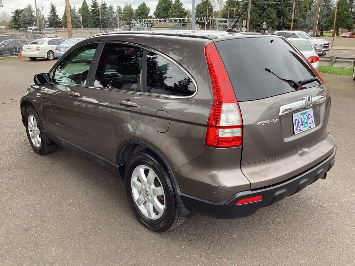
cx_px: 178
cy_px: 133
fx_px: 318
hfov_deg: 58.4
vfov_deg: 45.4
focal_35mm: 31
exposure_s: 1/149
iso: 25
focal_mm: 3.3
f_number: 2.4
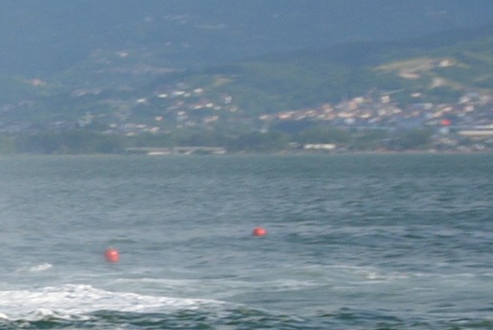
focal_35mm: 321
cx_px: -876
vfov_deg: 4.3
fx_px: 4399
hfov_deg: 6.0
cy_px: -125
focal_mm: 38
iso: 400
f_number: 7.1
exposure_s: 1/1600
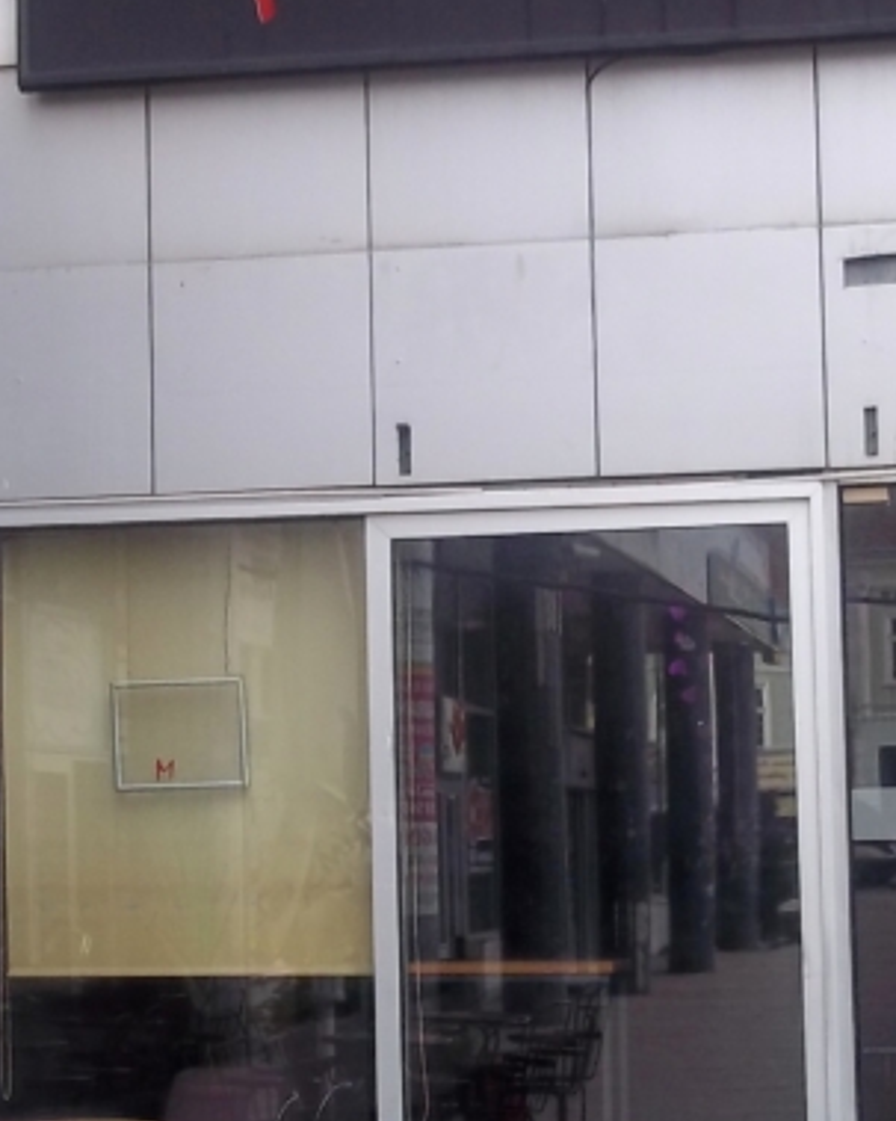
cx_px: 441
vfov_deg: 20.2
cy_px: 592
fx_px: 3150
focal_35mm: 95
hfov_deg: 16.2
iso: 80
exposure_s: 1/125
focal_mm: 6.5
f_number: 3.1
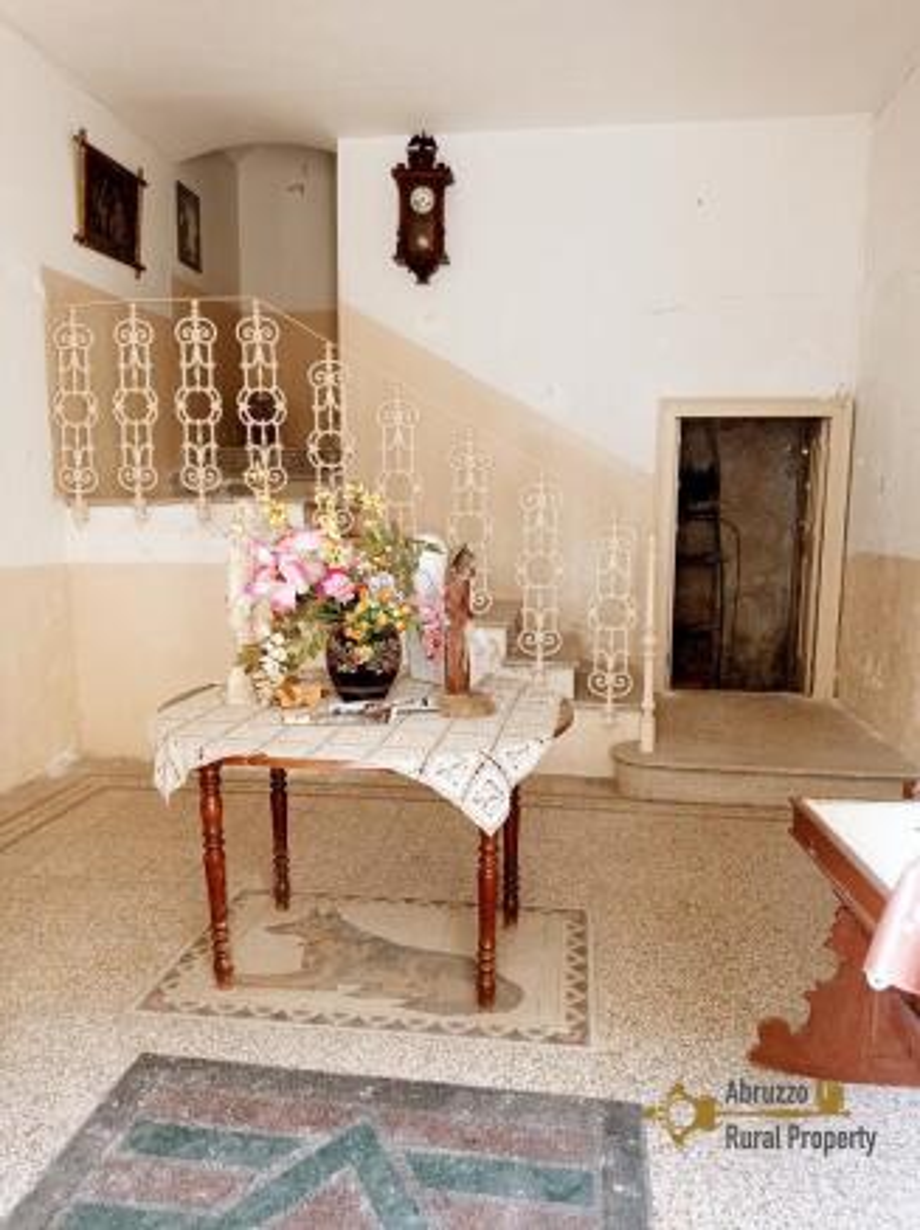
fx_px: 994
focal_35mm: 28
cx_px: 460
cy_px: 615
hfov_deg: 49.7
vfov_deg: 63.5
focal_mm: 4.74
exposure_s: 1/50
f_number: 1.79
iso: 170
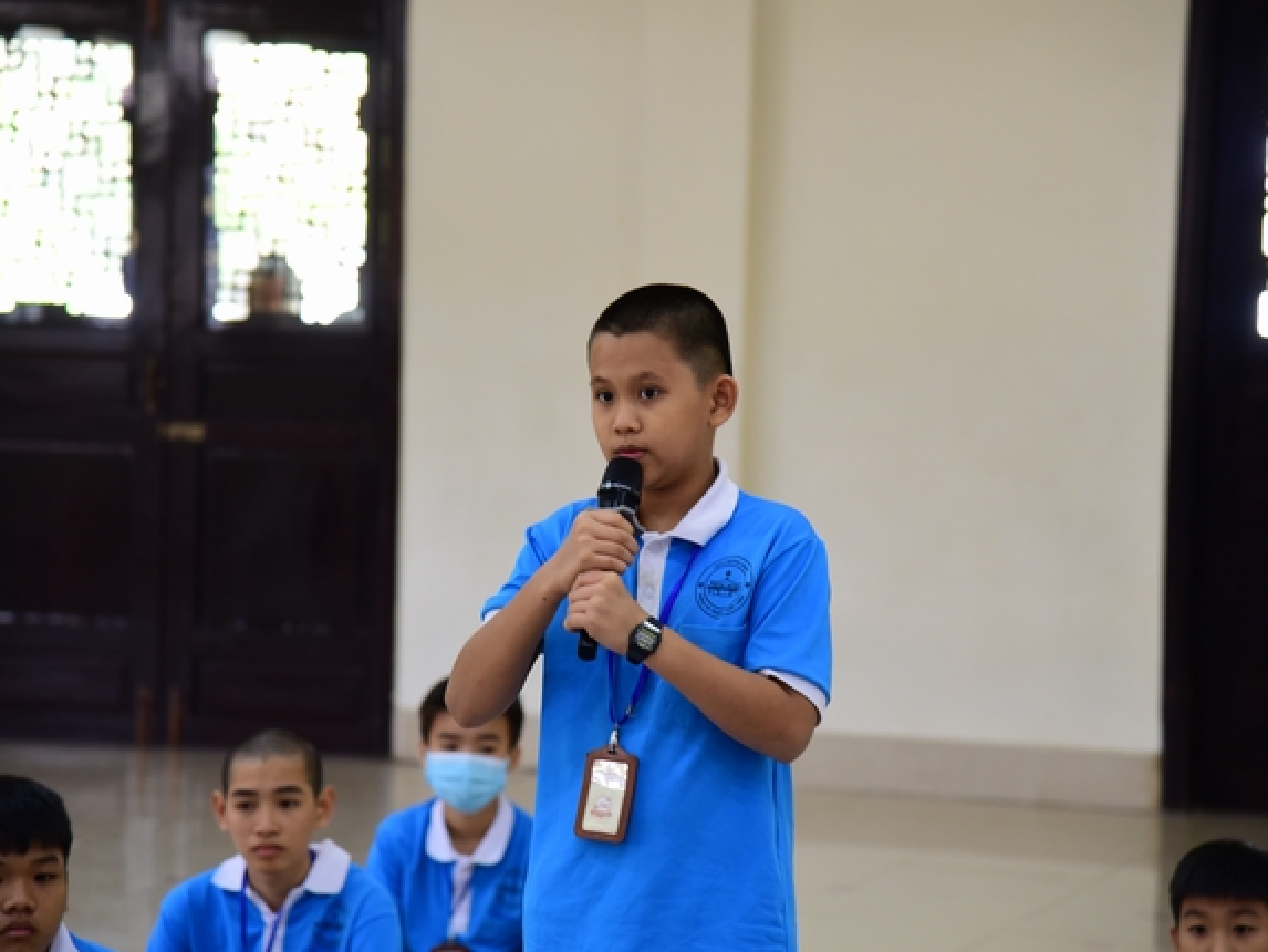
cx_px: 637
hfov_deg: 15.0
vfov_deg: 11.3
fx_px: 4800
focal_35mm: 131
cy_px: 476
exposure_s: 1/50
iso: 1250
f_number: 4.5
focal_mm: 120
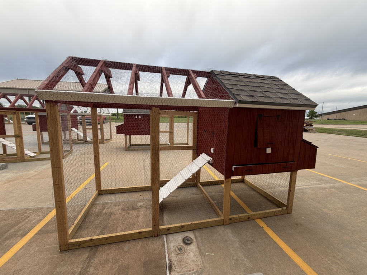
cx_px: 184
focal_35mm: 14
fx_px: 148
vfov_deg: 85.7
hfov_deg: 102.1
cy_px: 138
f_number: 2.2
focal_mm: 2.22
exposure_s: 1/326
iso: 50
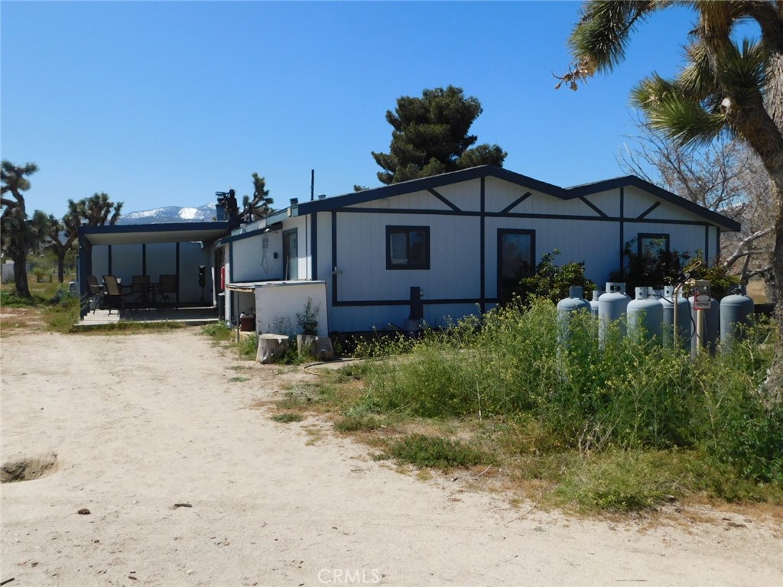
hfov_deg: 60.0
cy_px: 294
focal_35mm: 30
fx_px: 679
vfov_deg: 46.8
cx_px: 392
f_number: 6.4
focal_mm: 5.3
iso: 125
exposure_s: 1/500
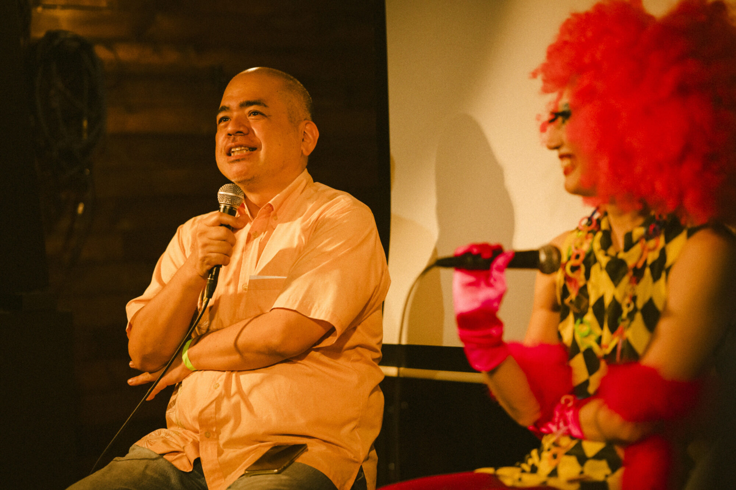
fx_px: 1738
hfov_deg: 23.9
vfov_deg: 16.1
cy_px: 245
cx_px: 368
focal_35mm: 85
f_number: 2
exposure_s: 1/200
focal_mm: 85
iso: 2500
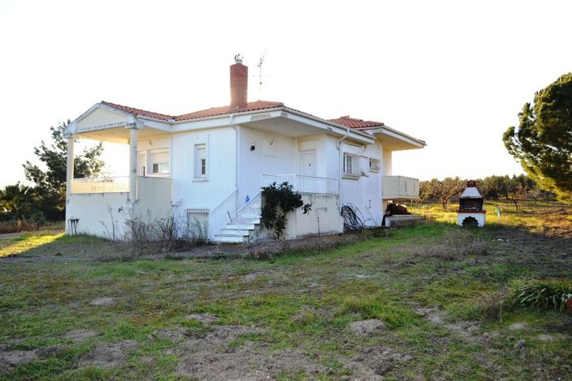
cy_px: 190
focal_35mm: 27
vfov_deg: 47.9
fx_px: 429
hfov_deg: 67.4
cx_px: 286
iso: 100
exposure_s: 1/200
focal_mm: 18
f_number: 4
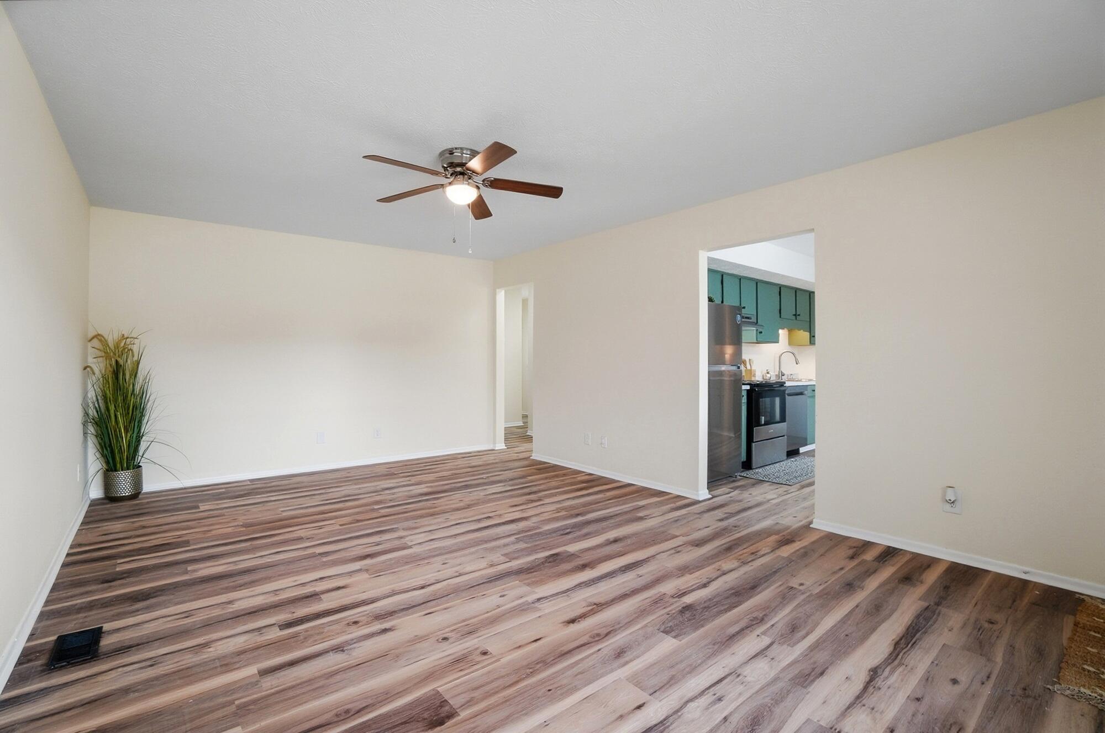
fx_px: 460
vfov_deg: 77.2
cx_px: 552
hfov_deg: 100.5
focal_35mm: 15
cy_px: 366
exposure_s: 1/250
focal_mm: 10
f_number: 4
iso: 100
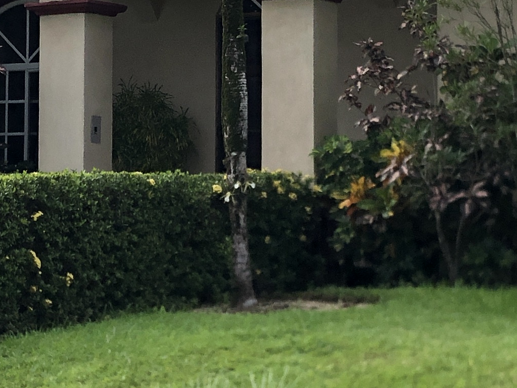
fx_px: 1658
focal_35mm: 111
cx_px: 271
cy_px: 83
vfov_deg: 13.3
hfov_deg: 17.7
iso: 20
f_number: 1.8
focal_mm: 3.99
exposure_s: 1/1000
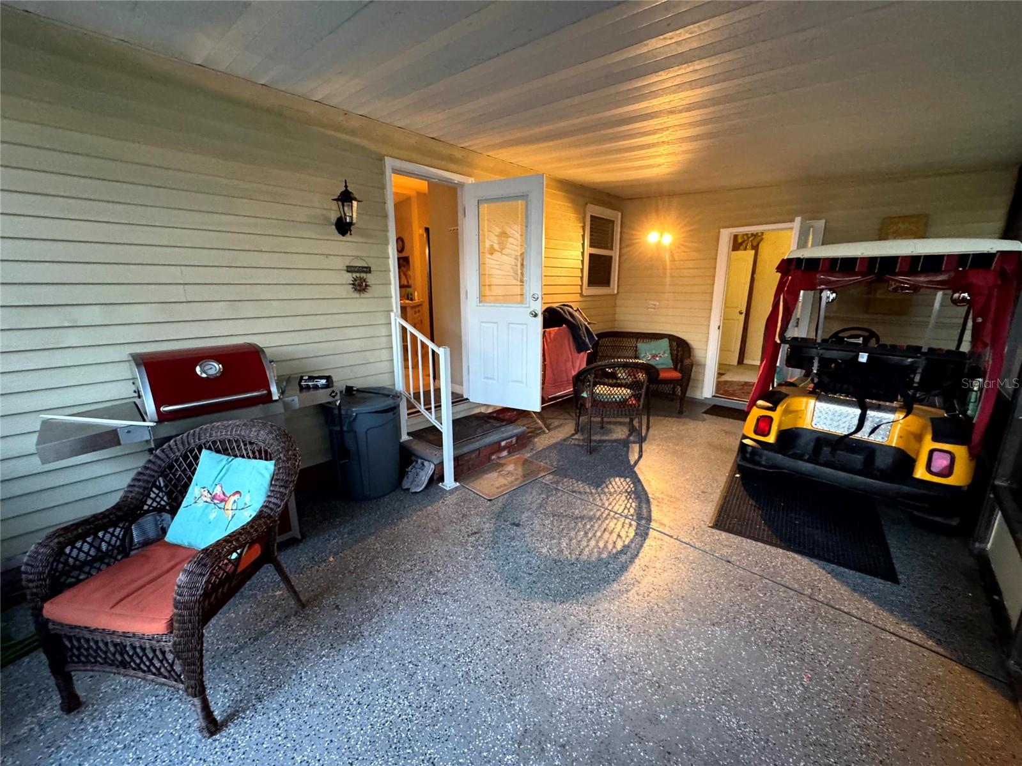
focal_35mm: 14
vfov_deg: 85.7
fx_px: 413
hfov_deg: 102.1
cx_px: 511
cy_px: 383
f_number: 2.2
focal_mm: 2.22
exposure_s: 1/60
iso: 800
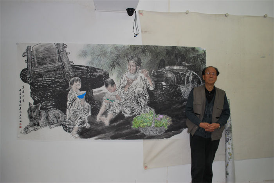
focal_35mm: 30
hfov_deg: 61.9
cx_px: 137
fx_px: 229
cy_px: 92
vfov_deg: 43.7
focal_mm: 20
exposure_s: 1/60
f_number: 3.8
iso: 200
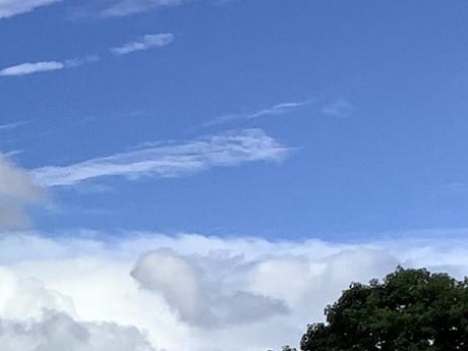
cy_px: 640
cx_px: -384
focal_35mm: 138
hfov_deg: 12.9
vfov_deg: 10.1
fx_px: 1866
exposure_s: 1/2398
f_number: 2.4
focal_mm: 3.3
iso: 25
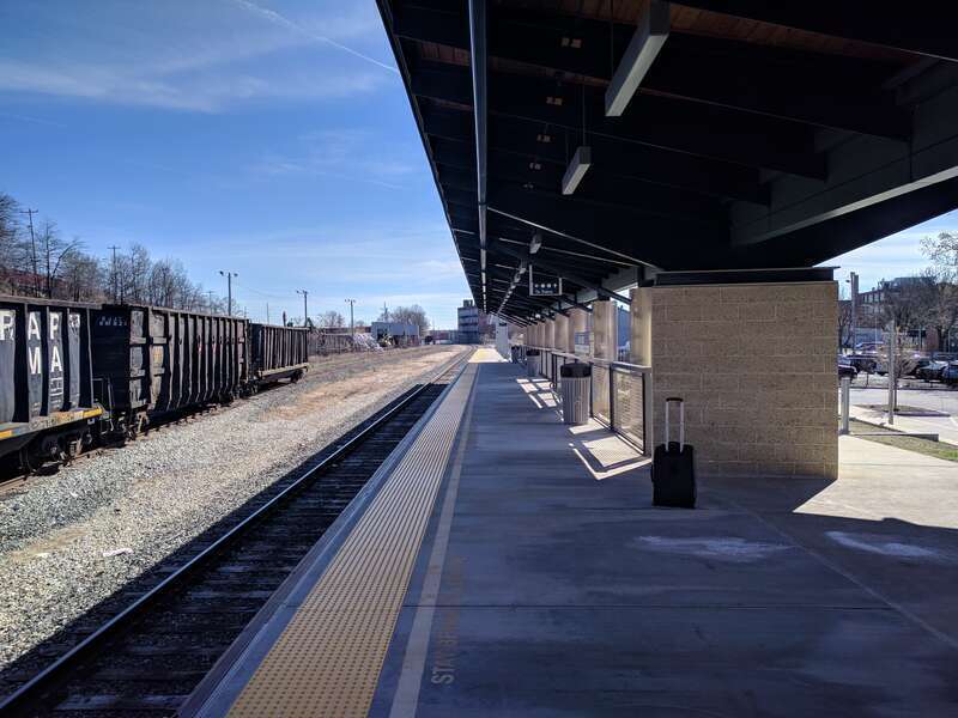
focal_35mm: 26
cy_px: 359
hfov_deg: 67.3
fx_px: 720
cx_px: 479
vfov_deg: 53.1
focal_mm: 4.67
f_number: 2
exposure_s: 1/2500
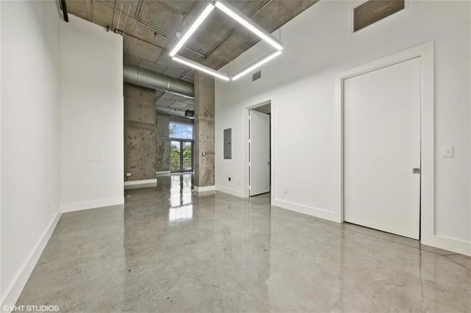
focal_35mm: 12
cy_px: 156
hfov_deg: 112.7
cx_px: 236
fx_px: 157
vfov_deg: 89.9
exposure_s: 1/20
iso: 100
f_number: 8
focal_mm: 12
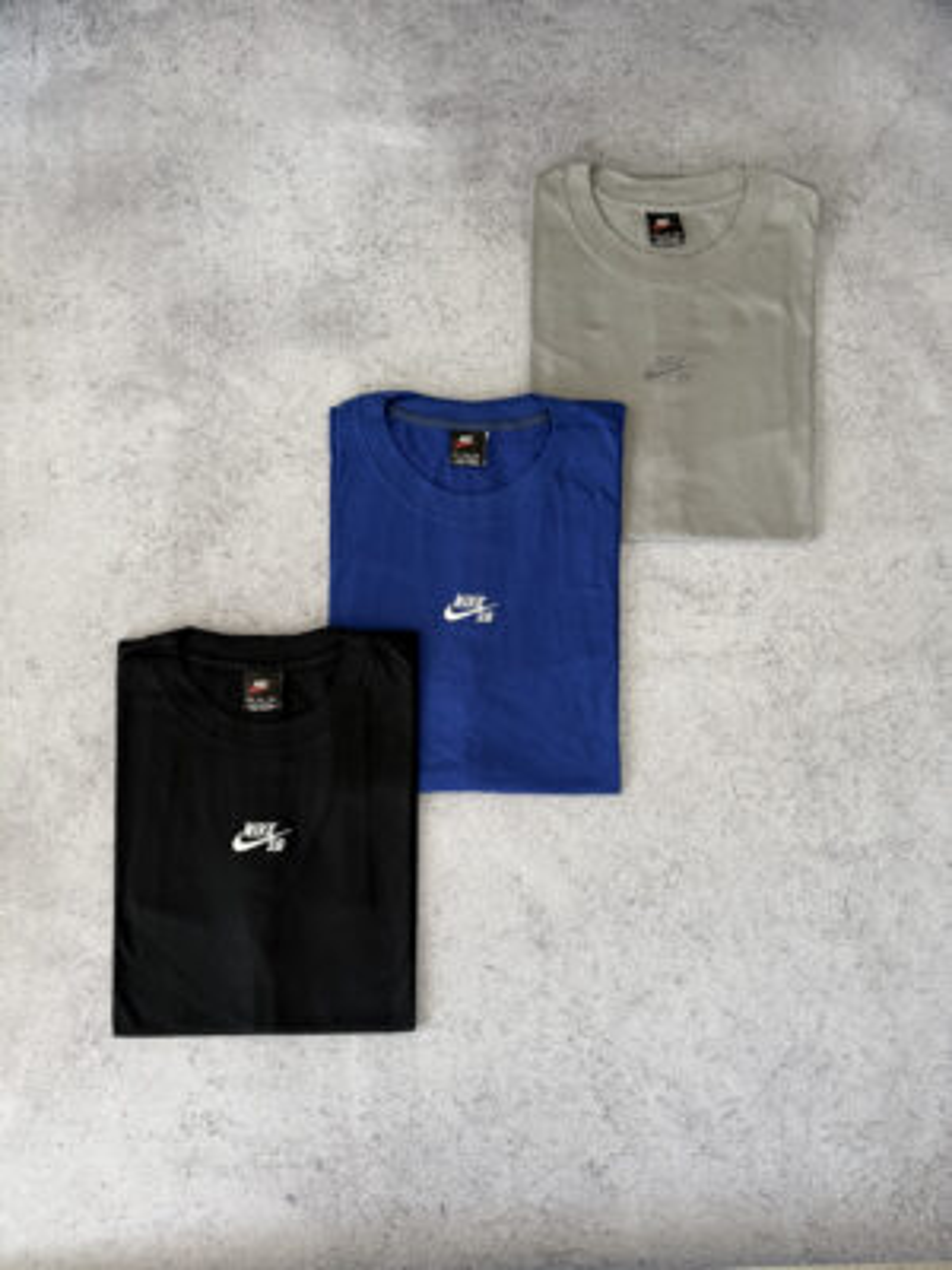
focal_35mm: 24
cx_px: 476
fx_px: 880
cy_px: 635
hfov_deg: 56.8
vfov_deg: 71.6
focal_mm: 6.76
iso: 250
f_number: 1.78
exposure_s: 1/60
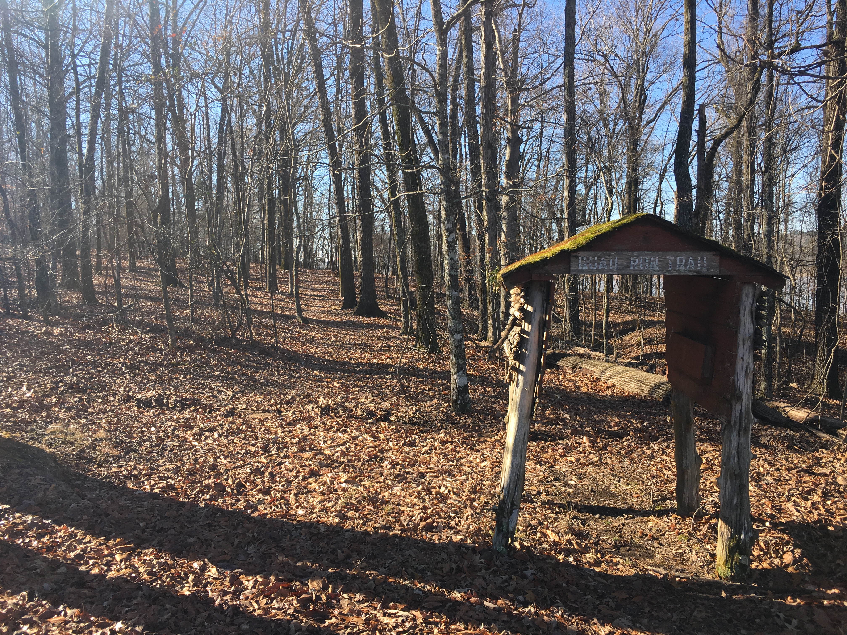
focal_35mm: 29
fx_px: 710
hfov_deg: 61.7
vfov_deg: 48.2
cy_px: 318
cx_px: 424
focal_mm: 4.15
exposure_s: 1/530
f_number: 2.2
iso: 25
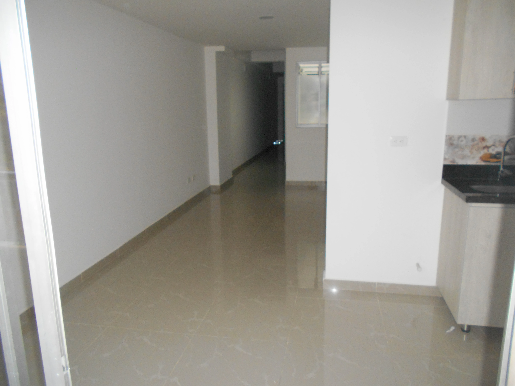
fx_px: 387
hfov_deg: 67.3
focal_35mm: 26
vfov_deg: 53.1
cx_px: 258
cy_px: 193
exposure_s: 1/25
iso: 320
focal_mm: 4.6
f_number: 3.2
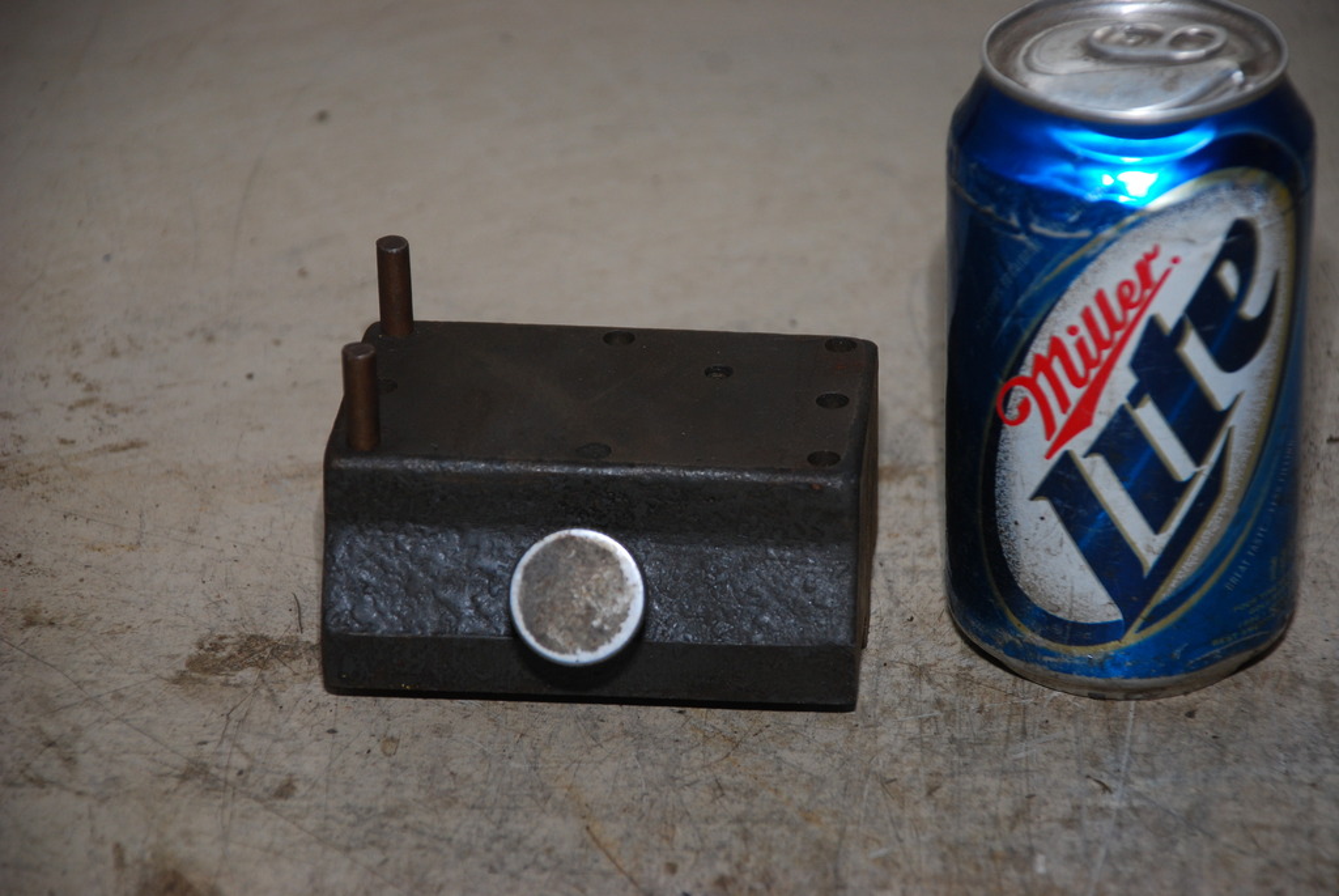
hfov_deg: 13.0
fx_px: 5864
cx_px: 670
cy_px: 448
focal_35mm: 158
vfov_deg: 8.7
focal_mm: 105
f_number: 5.6
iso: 200
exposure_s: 1/60
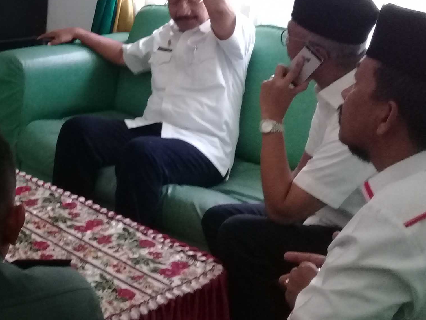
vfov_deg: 21.4
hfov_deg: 27.4
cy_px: 31
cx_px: 8
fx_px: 825
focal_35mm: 67
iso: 200
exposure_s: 1/33
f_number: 2.2
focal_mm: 3.3
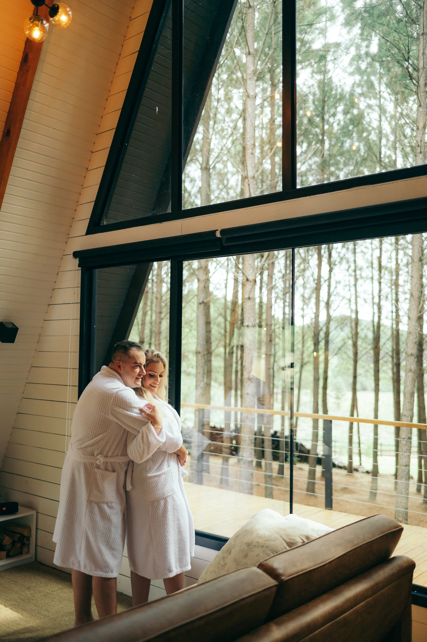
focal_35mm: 35
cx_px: 214
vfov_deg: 54.5
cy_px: 321
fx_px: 624
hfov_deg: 37.8
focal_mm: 35
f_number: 2
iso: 640
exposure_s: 1/2000
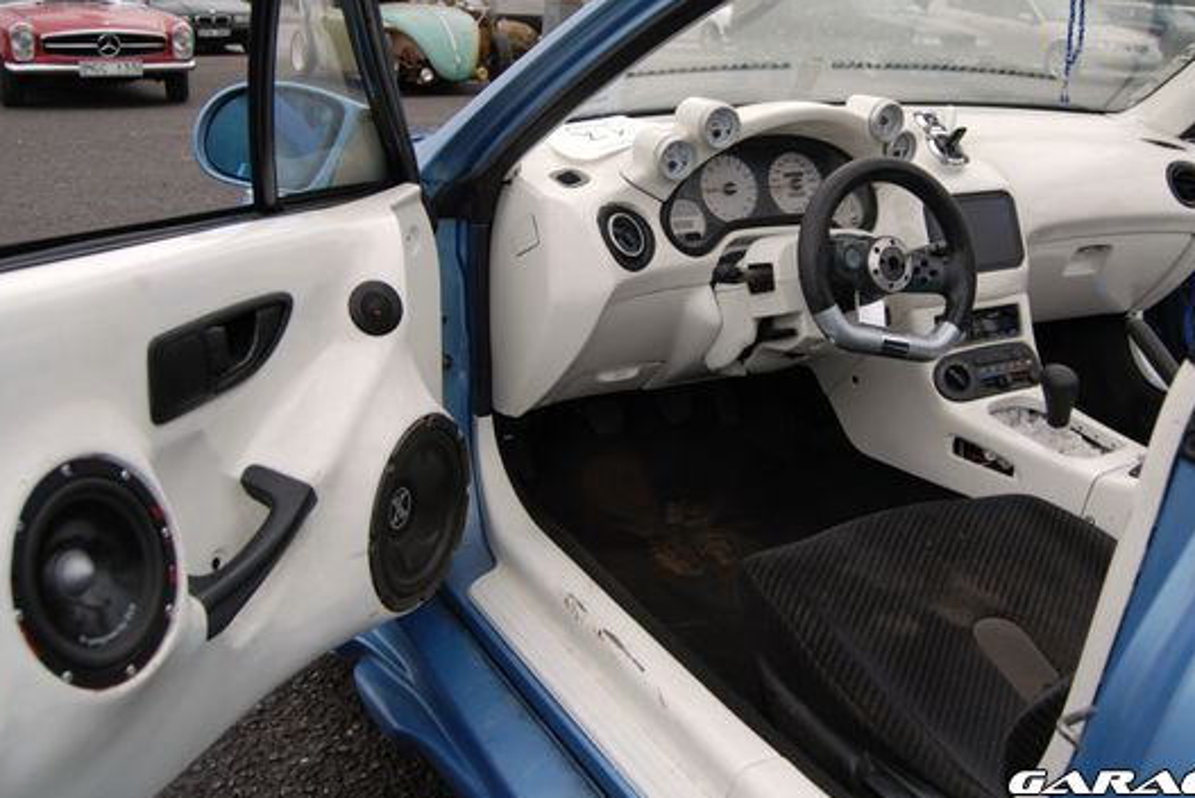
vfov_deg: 38.1
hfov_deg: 54.8
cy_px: 320
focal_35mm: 35
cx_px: 671
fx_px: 1149
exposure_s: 1/100
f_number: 5
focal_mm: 19
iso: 100
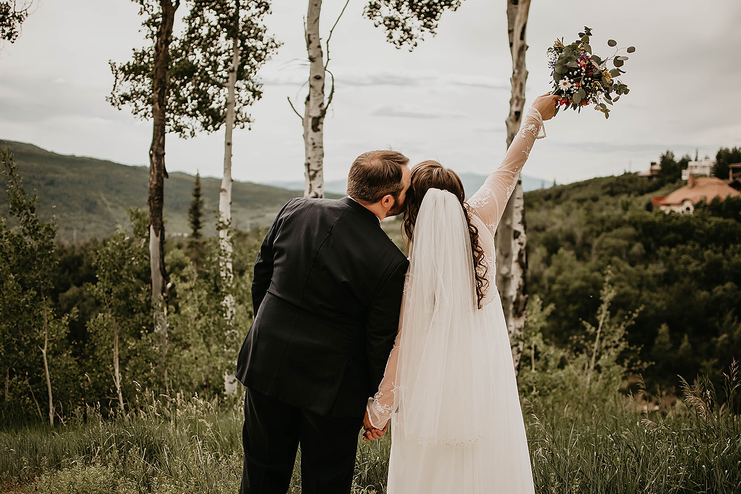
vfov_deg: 25.8
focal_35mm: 52
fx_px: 1081
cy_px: 247
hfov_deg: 37.8
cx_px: 370
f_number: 2
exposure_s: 1/2500
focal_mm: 35
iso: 100
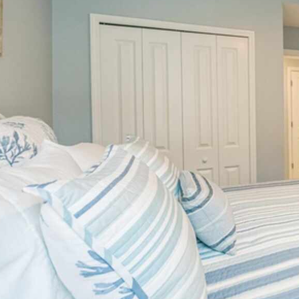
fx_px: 293
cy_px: 105
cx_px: 297
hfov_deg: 45.7
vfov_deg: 53.2
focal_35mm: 30
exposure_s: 1/20
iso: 400
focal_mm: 16
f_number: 8
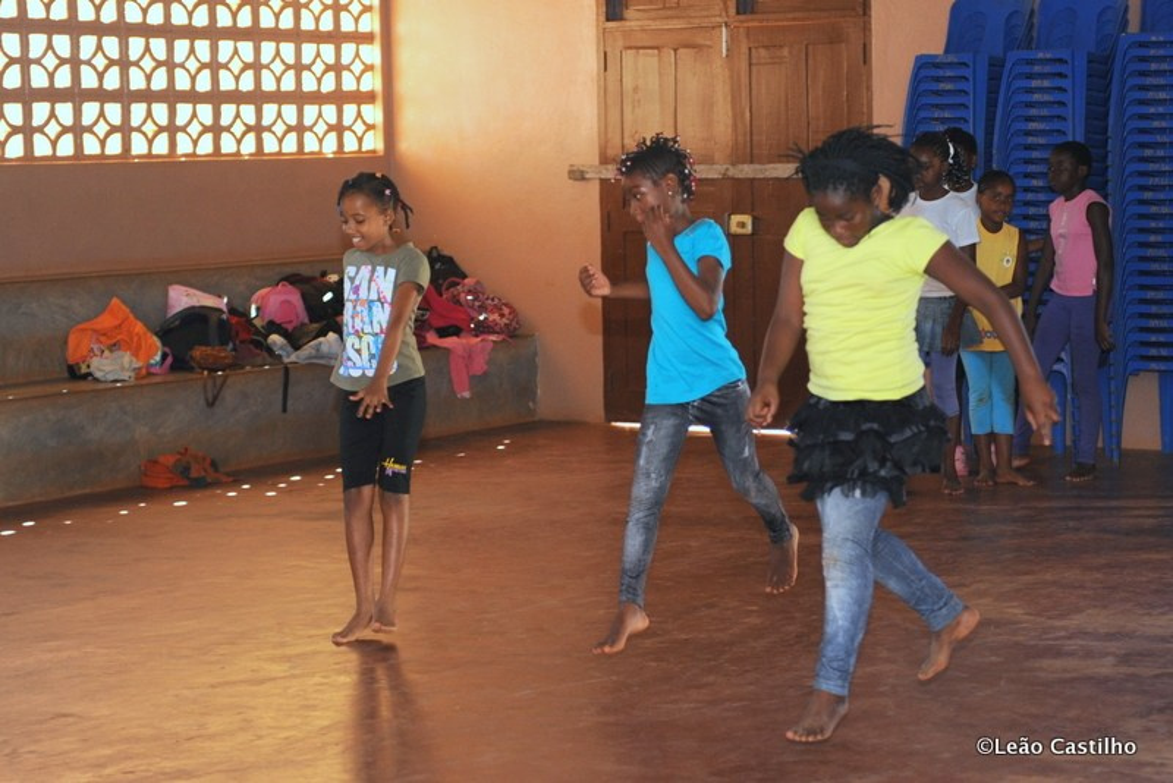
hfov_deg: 34.5
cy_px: 392
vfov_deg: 23.4
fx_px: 1890
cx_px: 586
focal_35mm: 58
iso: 800
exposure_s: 1/250
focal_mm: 58
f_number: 2.8
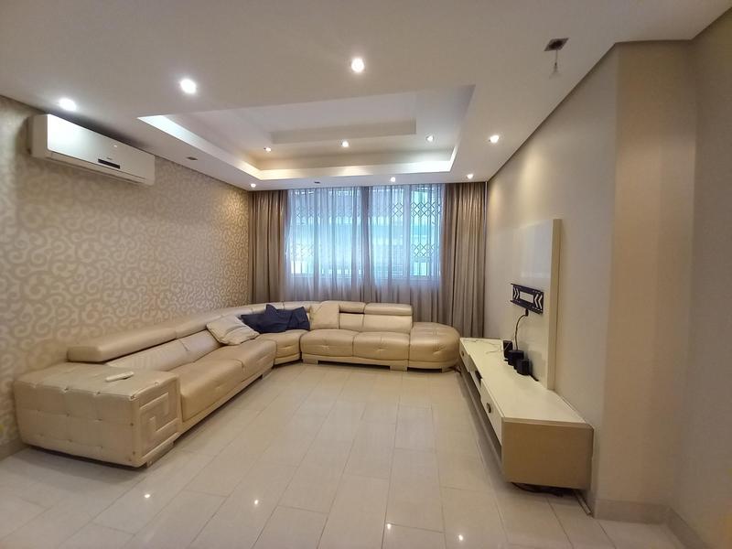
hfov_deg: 106.2
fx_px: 275
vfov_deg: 89.9
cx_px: 366
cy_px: 274
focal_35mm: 13
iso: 160
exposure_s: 1/29
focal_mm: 1.13
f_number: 2.2
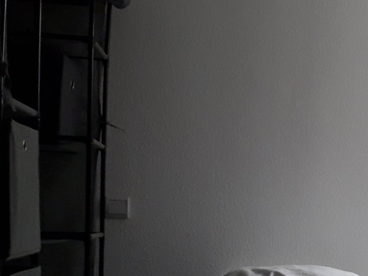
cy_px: 232
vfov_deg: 20.1
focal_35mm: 72
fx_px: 765
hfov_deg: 24.3
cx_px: 452
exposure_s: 1/50
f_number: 1.9
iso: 125
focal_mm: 3.6
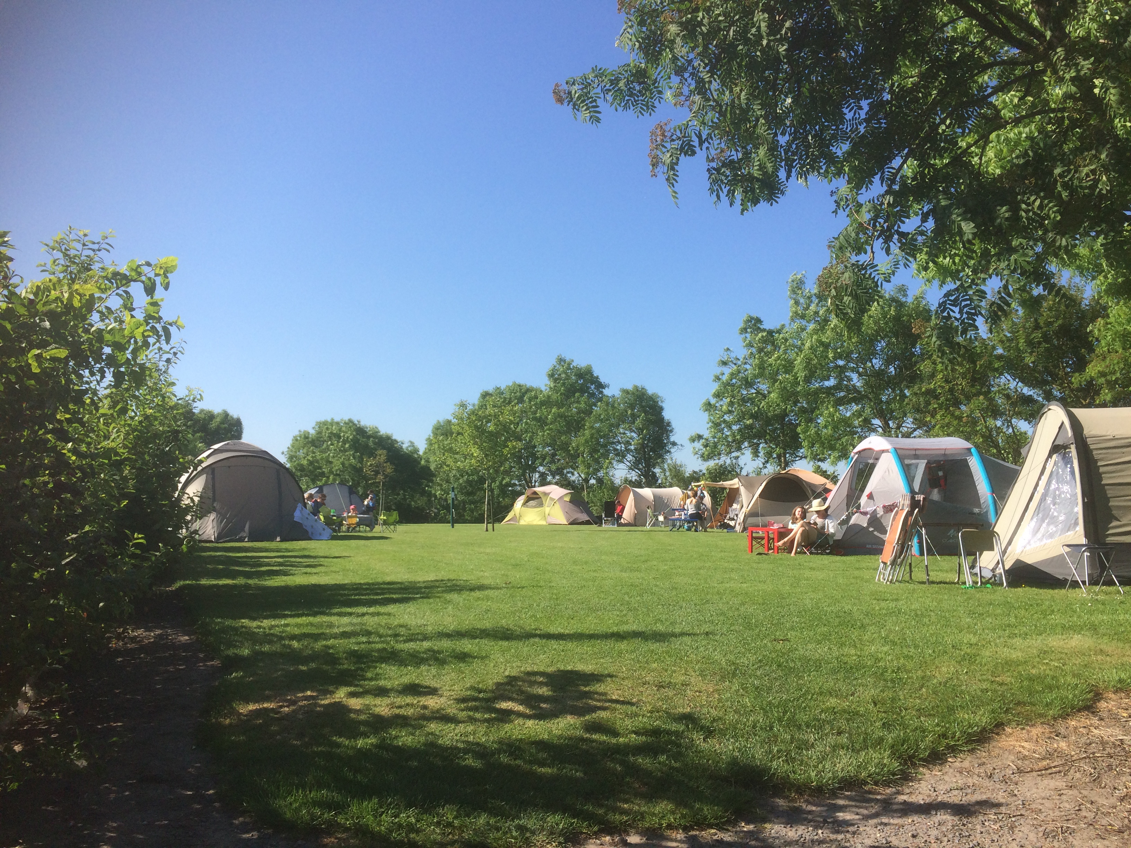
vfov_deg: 48.2
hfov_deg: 61.7
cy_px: 424
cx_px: 566
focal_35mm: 29
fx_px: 948
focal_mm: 4.15
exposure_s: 1/1709
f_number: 2.2
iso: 32
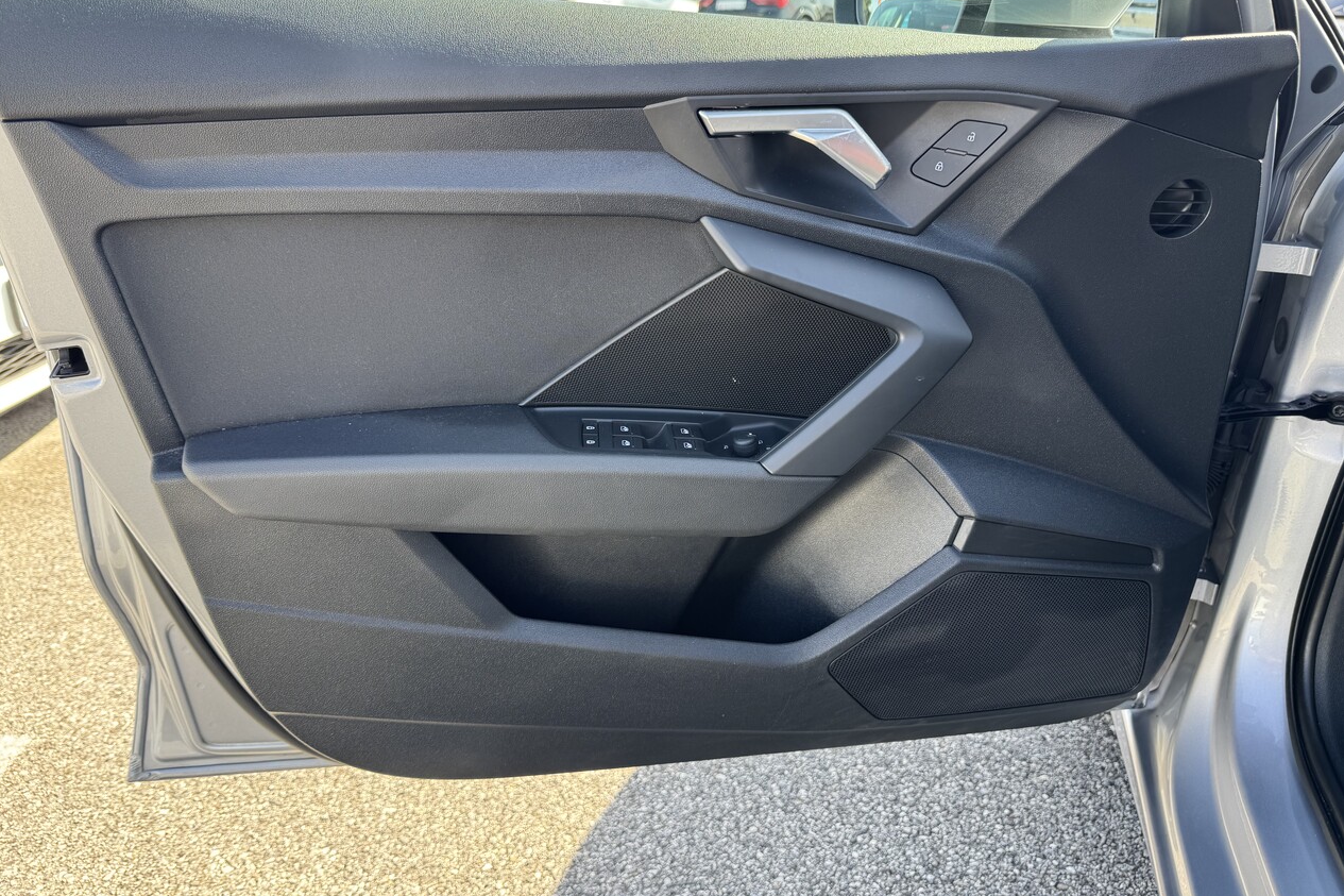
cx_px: 672
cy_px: 395
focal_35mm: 25
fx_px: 933
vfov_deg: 51.2
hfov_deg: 71.5
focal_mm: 6.76
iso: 64
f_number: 1.78
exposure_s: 1/191
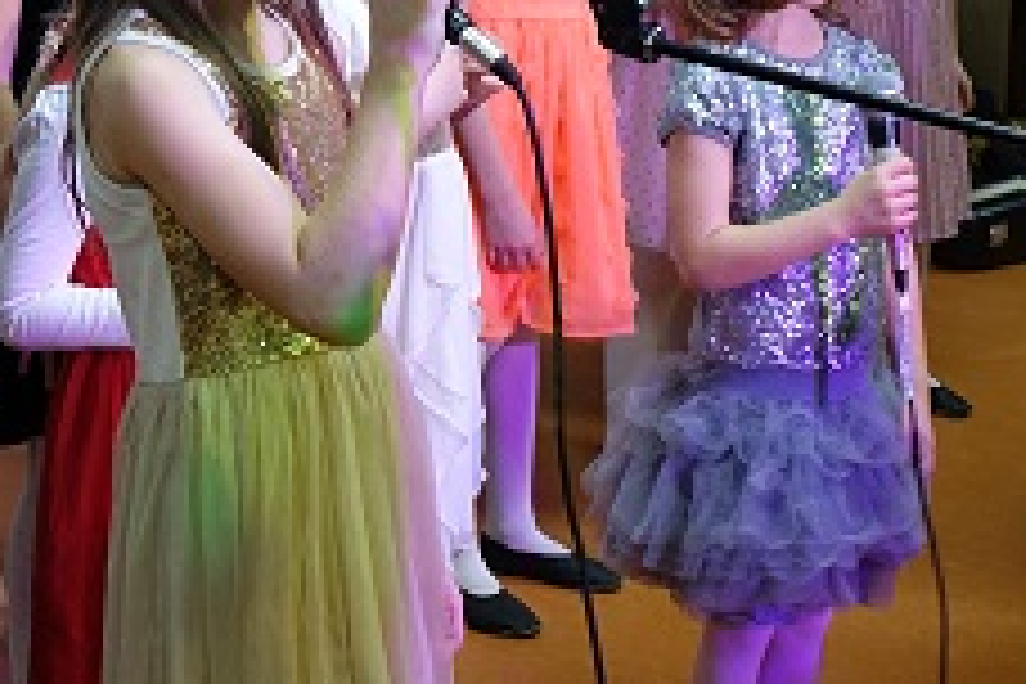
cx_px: 374
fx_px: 2878
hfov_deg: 20.2
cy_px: 236
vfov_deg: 13.5
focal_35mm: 101
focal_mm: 15.45
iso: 500
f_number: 2.8
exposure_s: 1/50
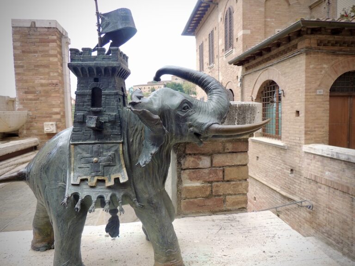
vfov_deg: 56.8
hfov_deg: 71.6
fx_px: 246
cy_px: 133
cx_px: 178
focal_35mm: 24
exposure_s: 1/250
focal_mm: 4.3
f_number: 3
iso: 100
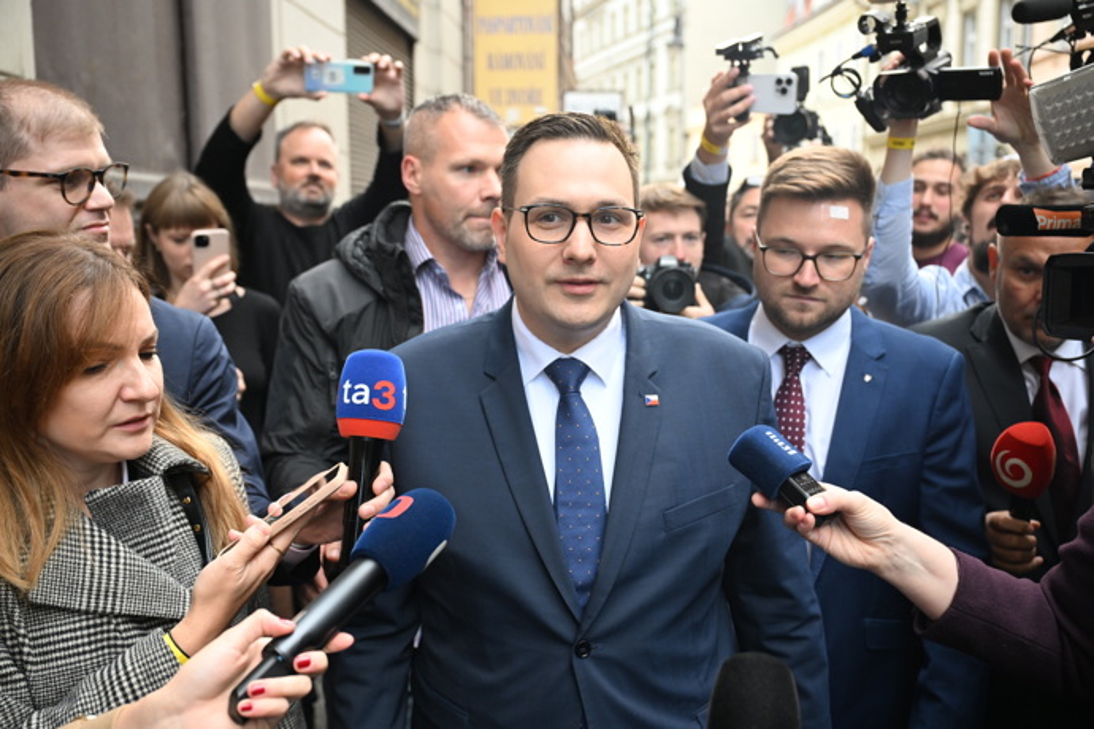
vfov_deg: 37.9
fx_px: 1064
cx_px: 547
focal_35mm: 35
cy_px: 364
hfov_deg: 54.4
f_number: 3.5
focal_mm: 35
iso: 2000
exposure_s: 1/800
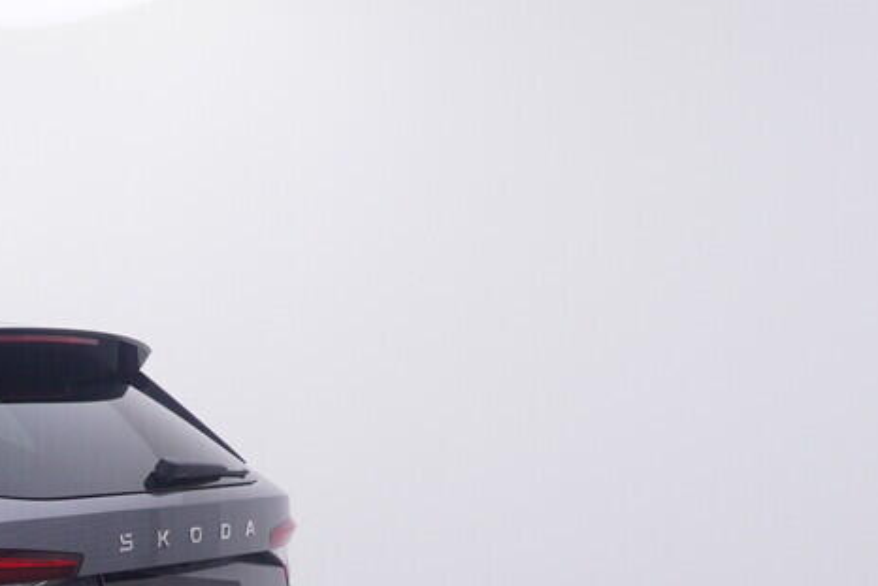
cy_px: 620
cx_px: -345
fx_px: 1697
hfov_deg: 24.3
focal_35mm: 70
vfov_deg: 18.9
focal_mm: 15
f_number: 5
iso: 200
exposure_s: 1/80
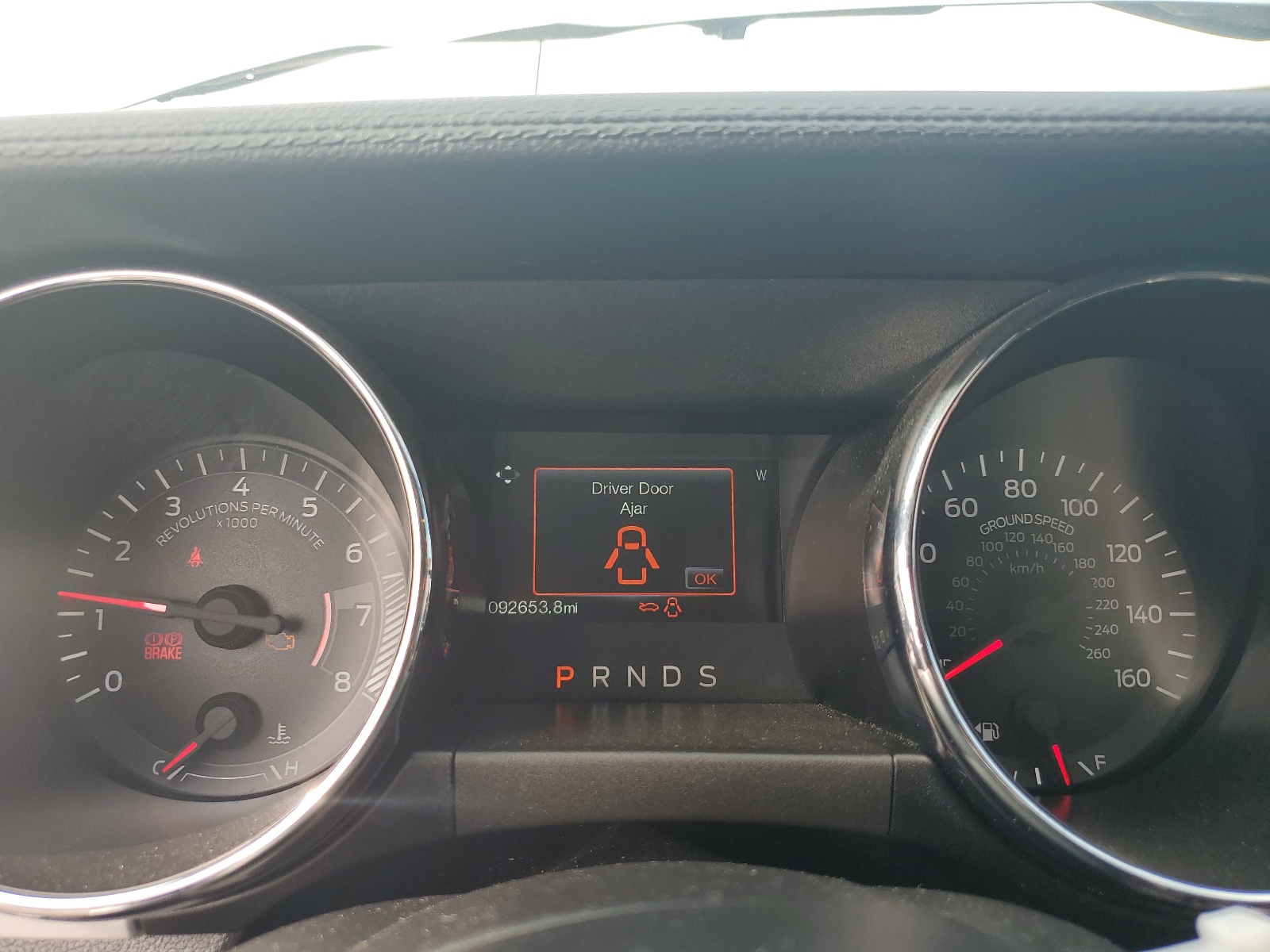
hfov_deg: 67.3
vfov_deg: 53.1
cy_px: 476
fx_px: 954
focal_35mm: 26
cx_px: 635
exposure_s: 1/270
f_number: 1.5
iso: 50
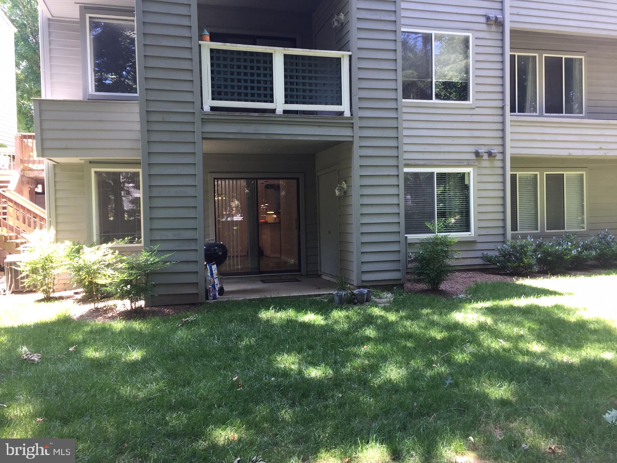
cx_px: 308
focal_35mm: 29
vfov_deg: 48.2
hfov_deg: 61.7
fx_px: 517
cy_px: 232
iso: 40
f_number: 2.2
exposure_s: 1/60
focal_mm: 4.15
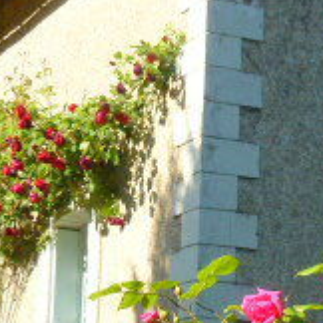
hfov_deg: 13.1
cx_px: 251
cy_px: 295
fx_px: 1404
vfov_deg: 13.0
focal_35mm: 133
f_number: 3.8
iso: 100
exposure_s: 1/500
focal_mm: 6.8
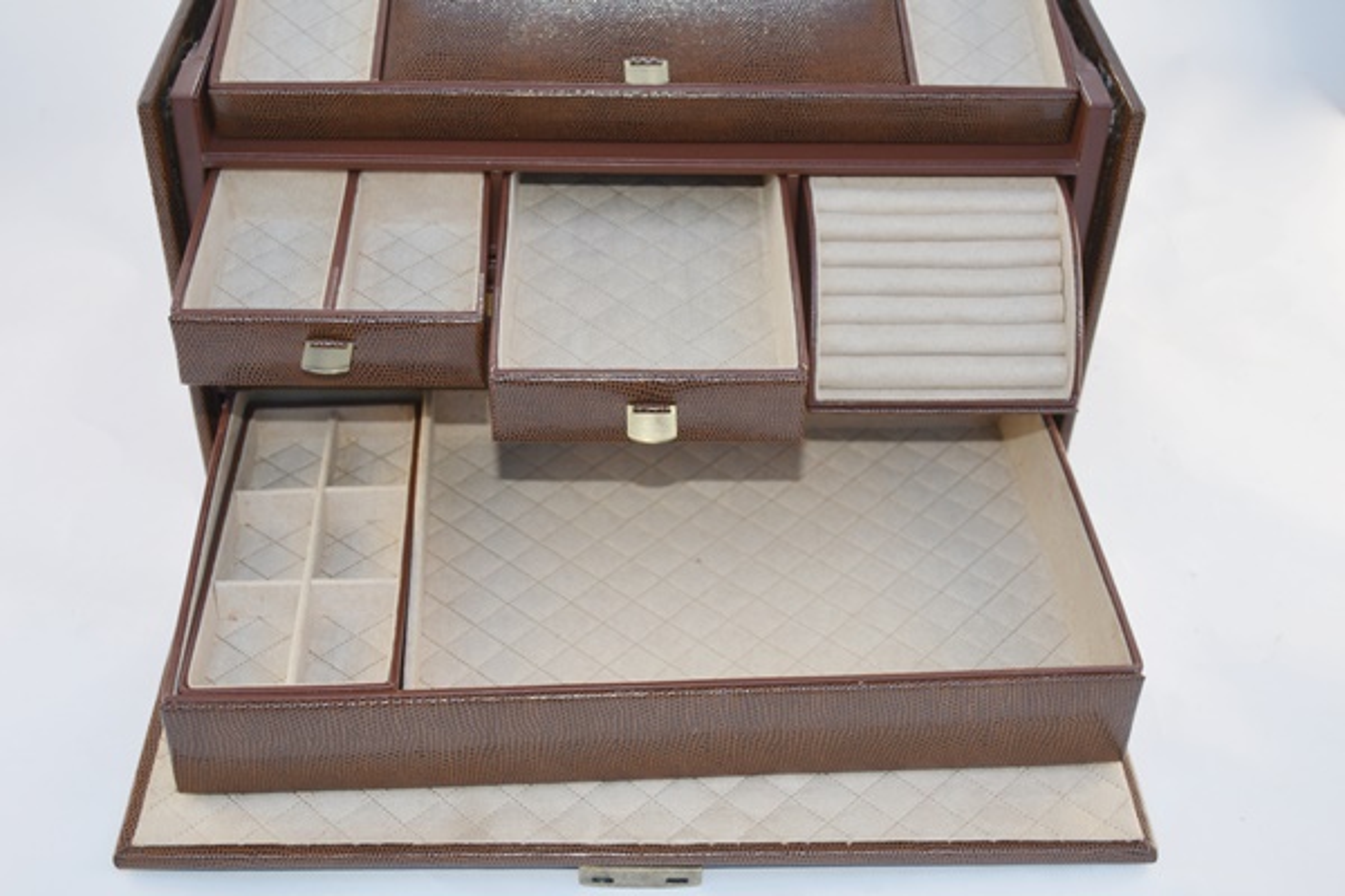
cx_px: 672
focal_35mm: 45
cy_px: 448
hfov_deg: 43.6
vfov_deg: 29.9
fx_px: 1681
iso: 180
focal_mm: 30
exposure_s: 1/200
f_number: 4.5
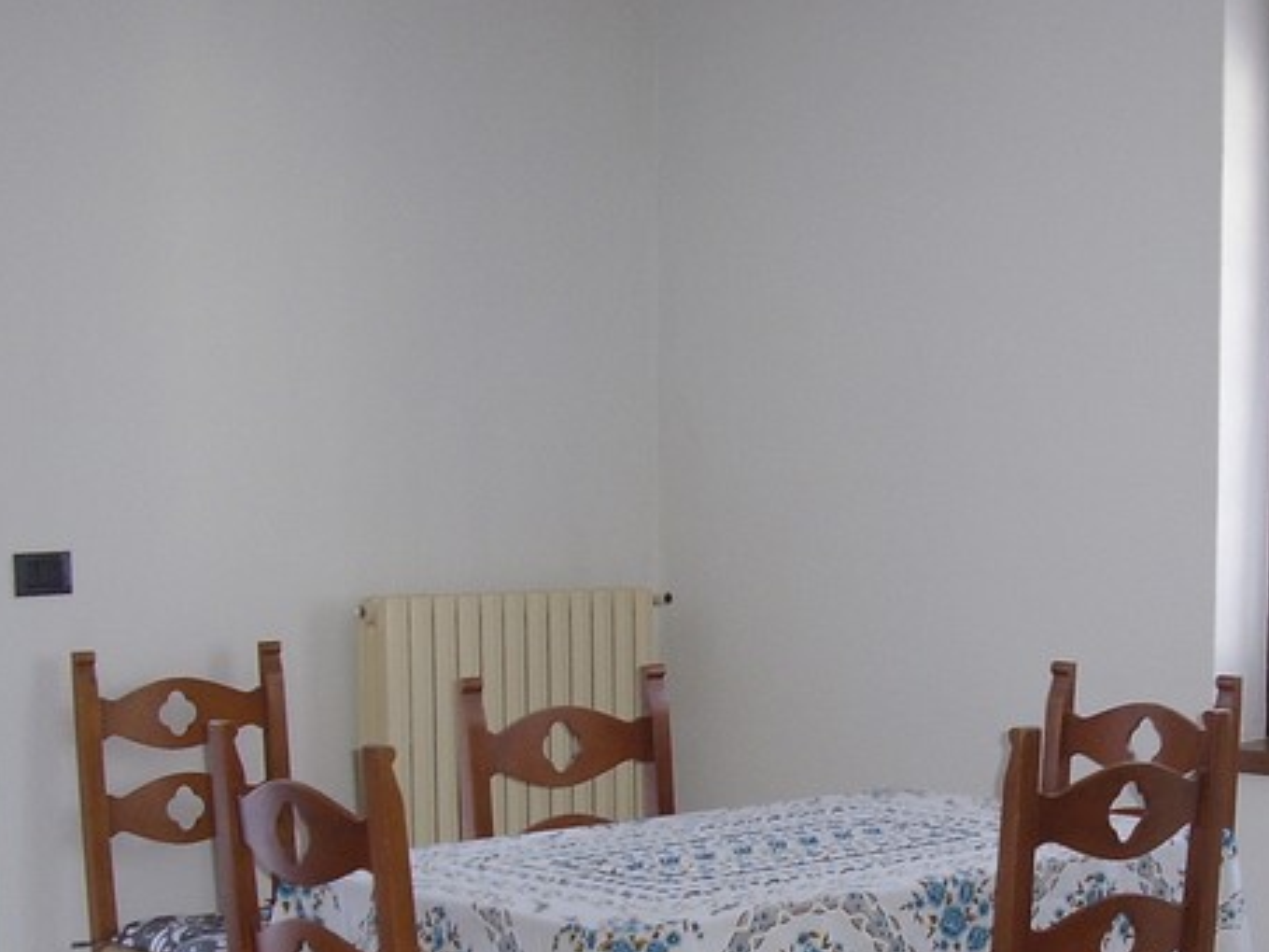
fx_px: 1943
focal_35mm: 53
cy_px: 770
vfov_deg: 27.0
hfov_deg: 35.7
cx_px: 882
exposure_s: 1/30
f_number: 2.9
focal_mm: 5.8
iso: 100
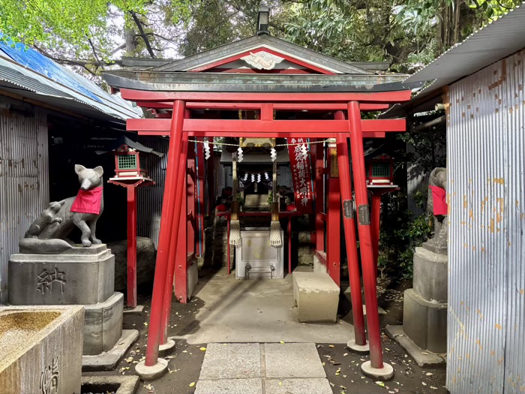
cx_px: 262
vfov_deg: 53.1
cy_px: 197
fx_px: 394
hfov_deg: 67.3
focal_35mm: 26
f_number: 1.6
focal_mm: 5.96
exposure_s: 1/60
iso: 400
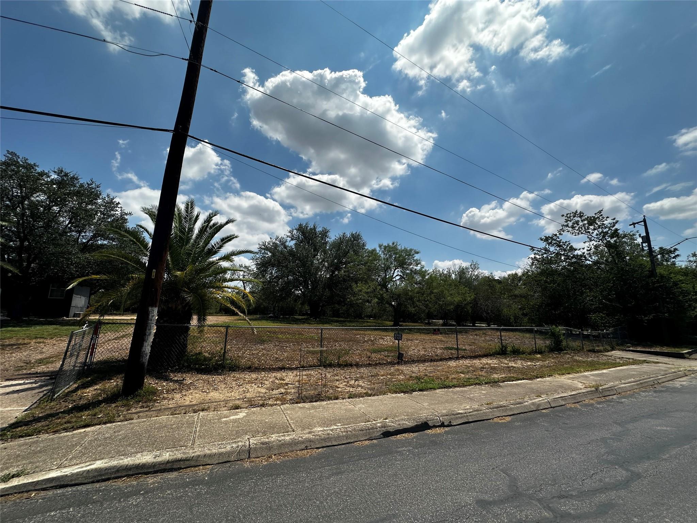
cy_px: 262
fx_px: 282
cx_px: 348
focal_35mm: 14
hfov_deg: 102.1
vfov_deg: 85.7
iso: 50
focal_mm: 2.22
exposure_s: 1/4132
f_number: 2.2
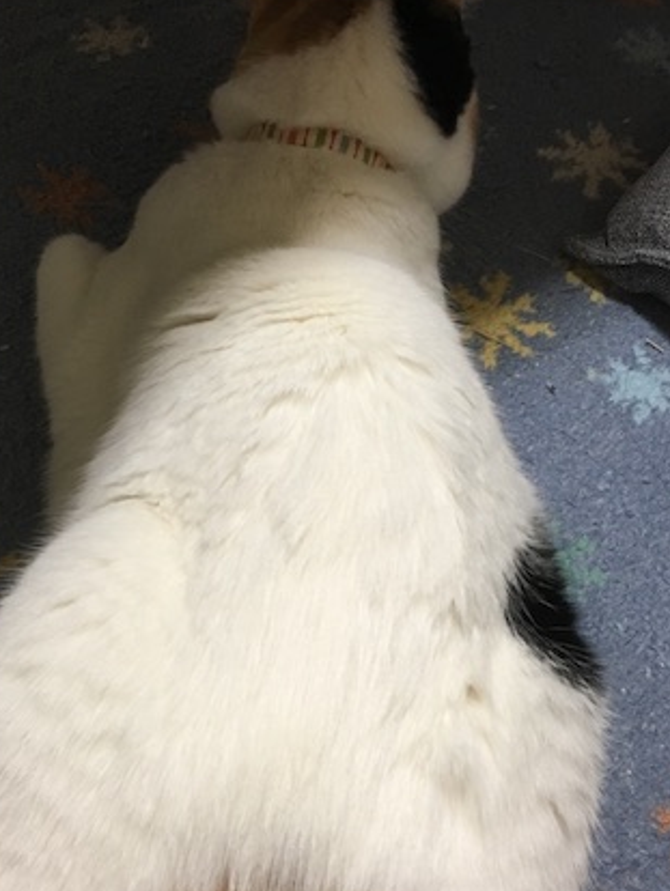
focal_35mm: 42
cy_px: 549
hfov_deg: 34.4
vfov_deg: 44.5
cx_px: 315
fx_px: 1083
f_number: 2.2
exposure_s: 1/30
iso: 125
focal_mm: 4.15
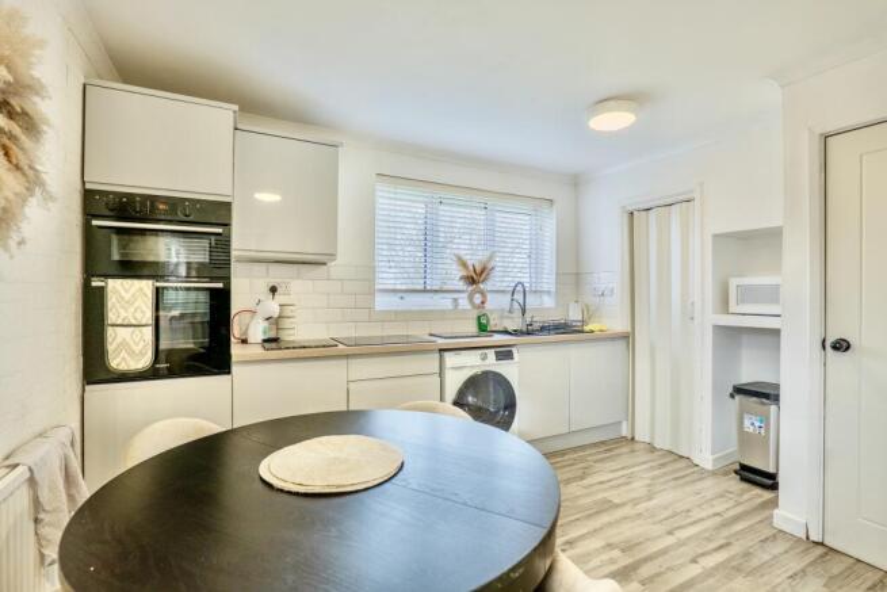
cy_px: 296
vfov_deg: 73.8
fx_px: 394
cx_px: 444
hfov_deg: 96.7
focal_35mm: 16
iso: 500
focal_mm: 16
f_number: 4
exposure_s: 1/800
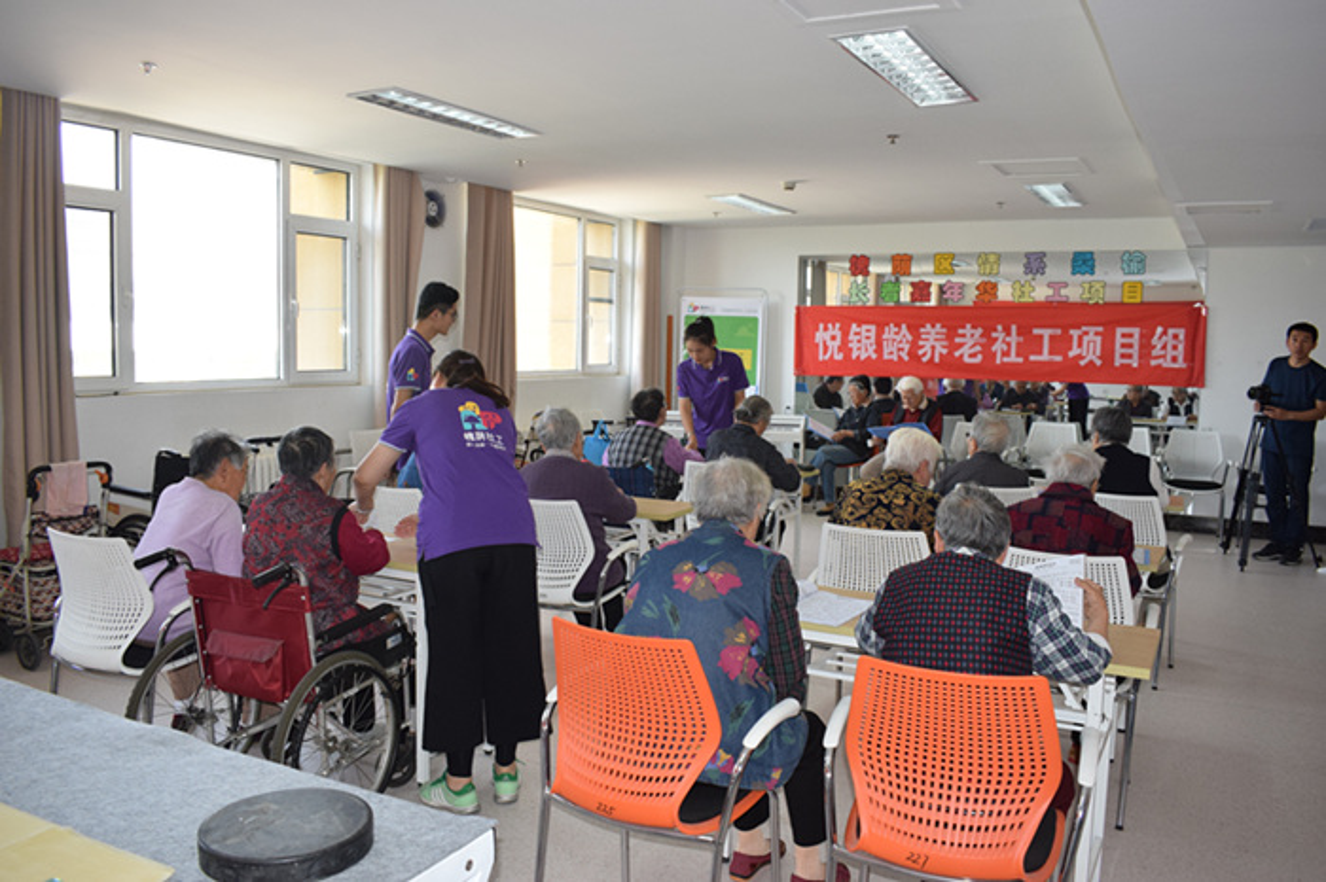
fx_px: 994
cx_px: 663
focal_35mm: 27
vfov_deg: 47.9
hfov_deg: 67.4
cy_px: 441
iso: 800
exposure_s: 1/90
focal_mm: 18
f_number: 5.6
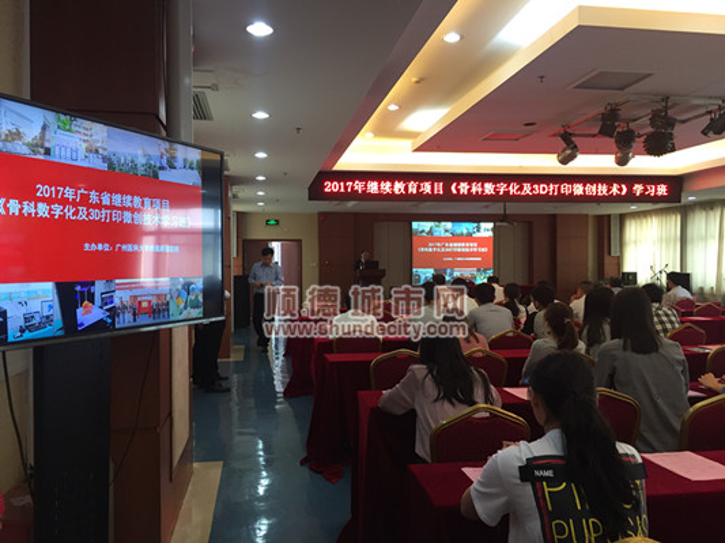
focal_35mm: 29
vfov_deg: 48.2
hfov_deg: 61.7
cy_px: 272
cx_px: 362
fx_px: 607
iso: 64
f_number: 2.2
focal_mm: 4.15
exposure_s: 1/33
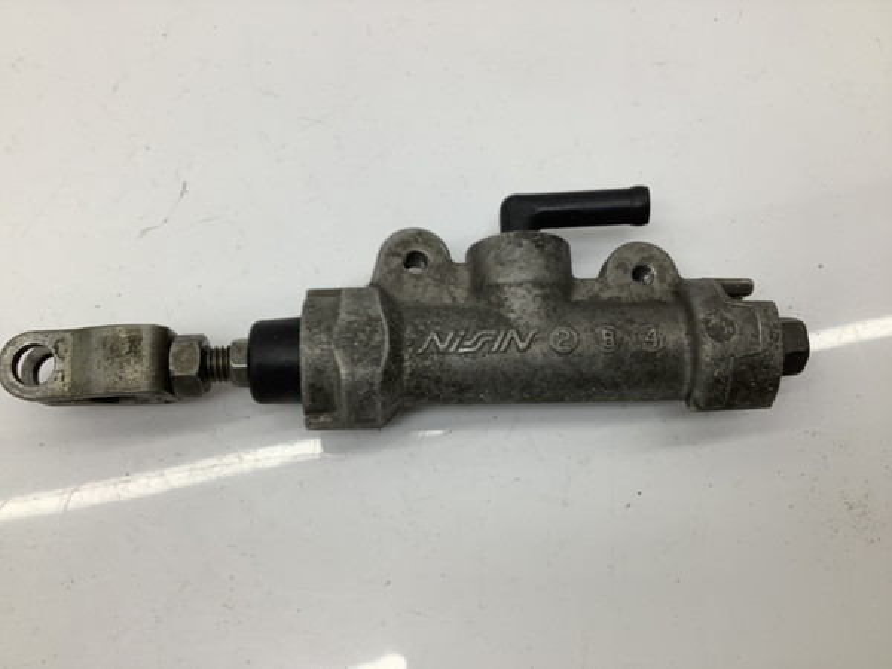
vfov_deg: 45.4
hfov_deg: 58.4
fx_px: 799
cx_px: 446
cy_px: 334
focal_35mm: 31
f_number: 2.4
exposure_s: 1/120
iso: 32
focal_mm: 3.3
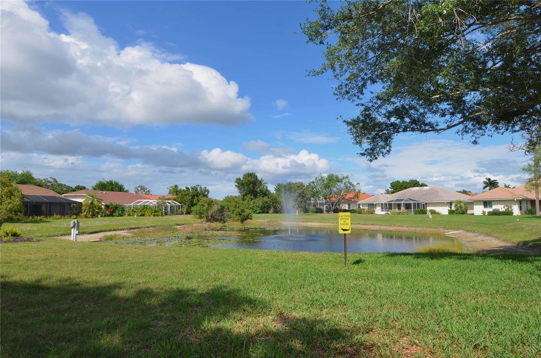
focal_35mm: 21
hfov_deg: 81.3
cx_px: 270
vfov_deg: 59.2
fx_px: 315
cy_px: 179
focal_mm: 14
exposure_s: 1/320
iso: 100
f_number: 9
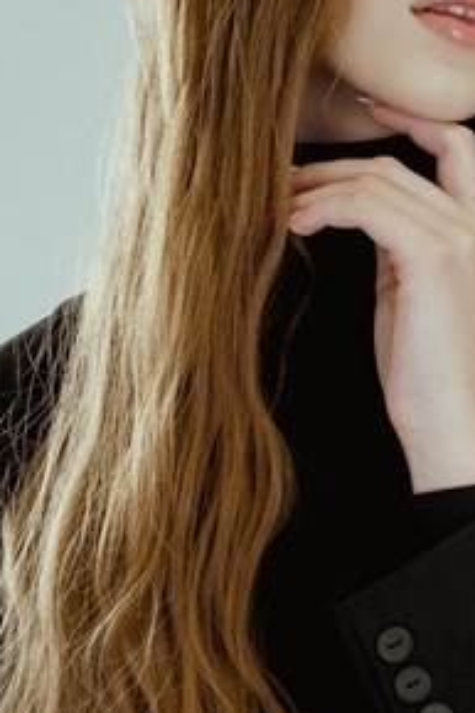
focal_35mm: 140
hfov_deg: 9.8
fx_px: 2764
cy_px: 433
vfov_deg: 14.7
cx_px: 361
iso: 100
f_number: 5.6
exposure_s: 1/160
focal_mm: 33.7
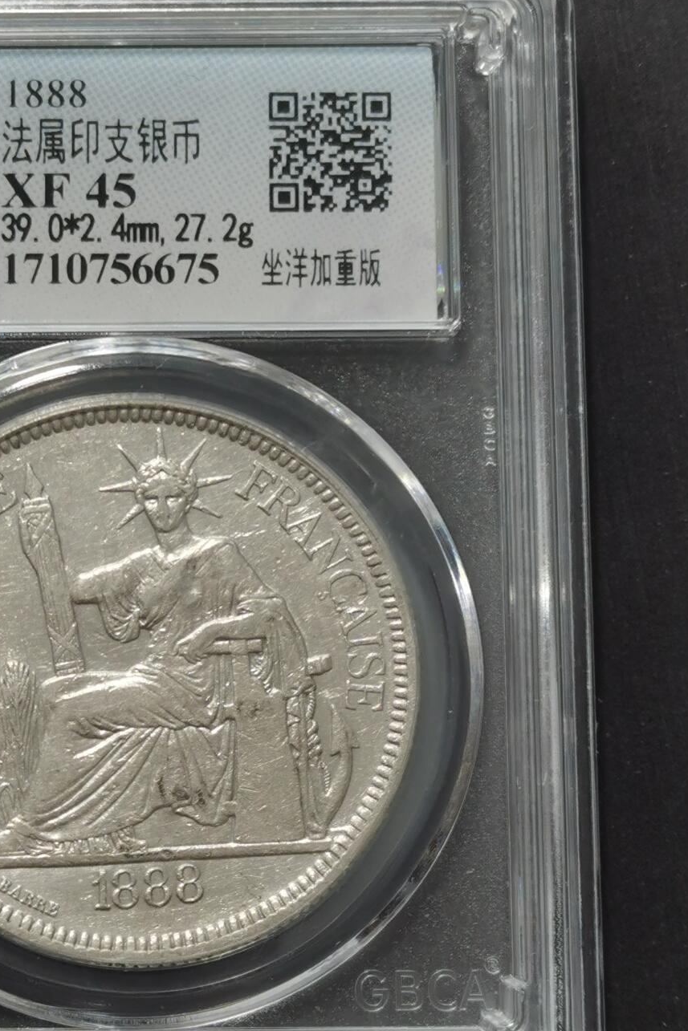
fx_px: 2923
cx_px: 161
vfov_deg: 20.0
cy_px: 521
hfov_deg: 13.4
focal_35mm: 102
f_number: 1.8
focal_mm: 5.58
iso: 64
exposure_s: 1/100
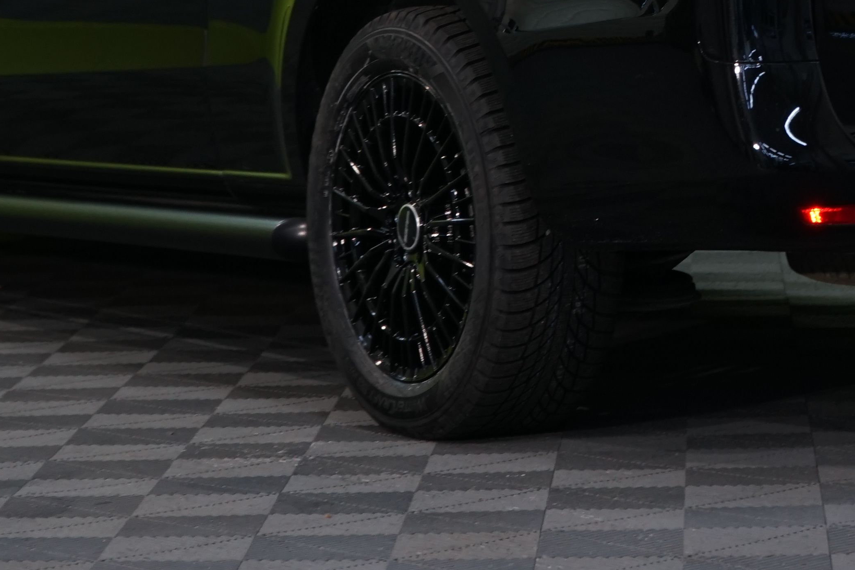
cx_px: 701
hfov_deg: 10.2
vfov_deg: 6.8
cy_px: -147
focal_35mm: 201
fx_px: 4773
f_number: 5.6
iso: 500
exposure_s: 1/30
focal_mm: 70
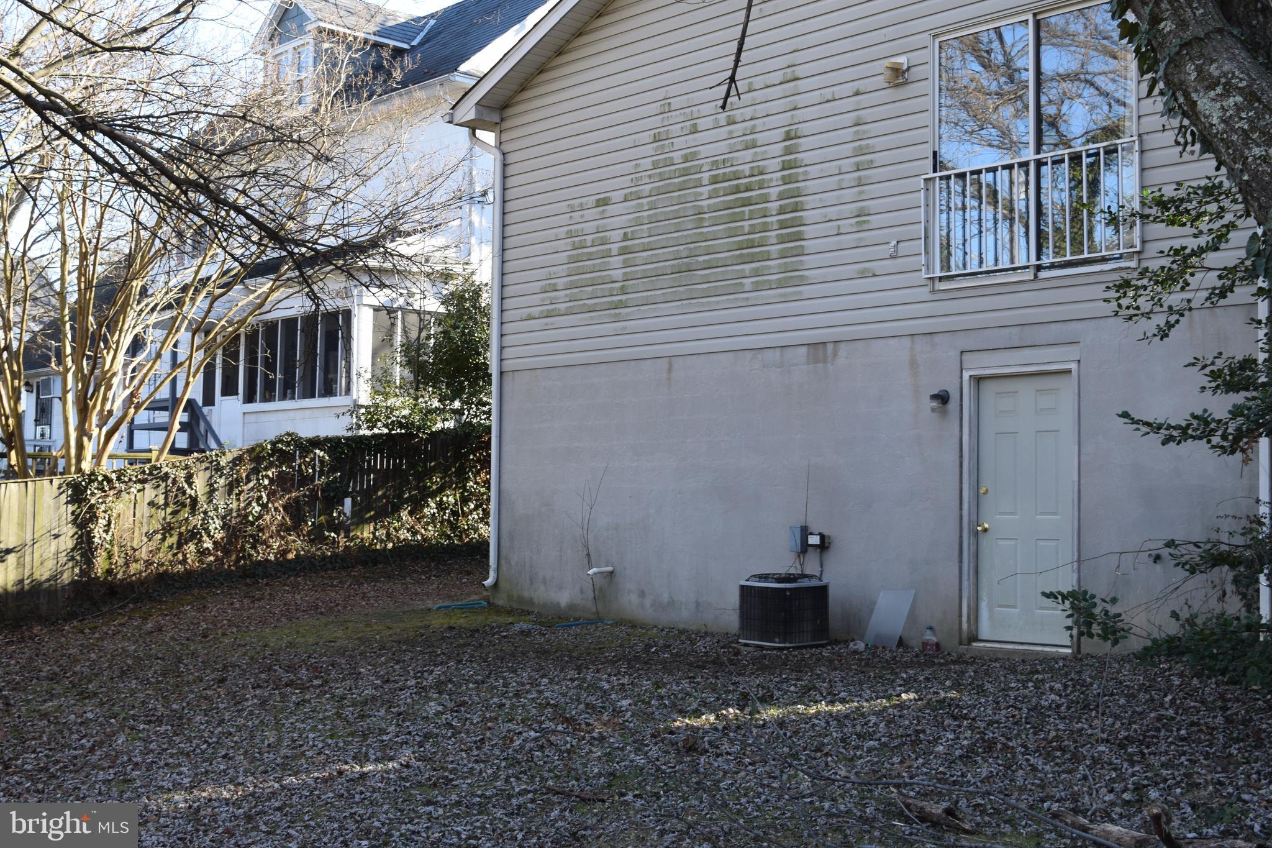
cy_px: 424
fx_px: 1643
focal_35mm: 46
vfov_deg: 28.9
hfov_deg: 42.3
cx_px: 636
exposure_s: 1/200
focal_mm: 31
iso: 400
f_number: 7.1
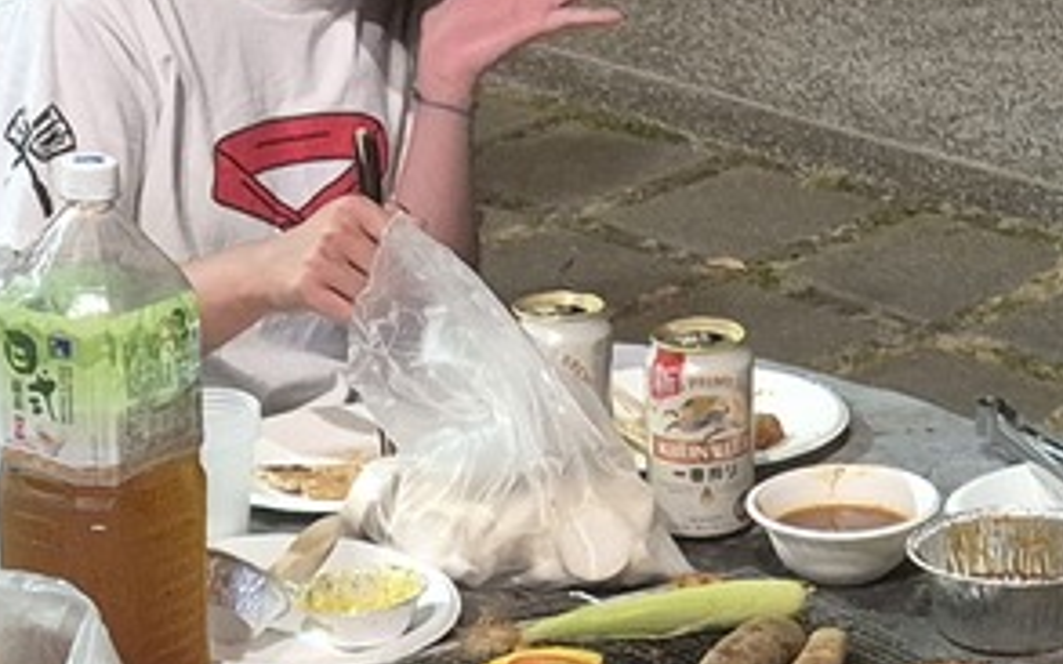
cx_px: 526
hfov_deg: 15.7
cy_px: 1089
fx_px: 3852
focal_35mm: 133
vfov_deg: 9.5
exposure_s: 1/60
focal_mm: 5.4
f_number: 1.8
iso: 1250
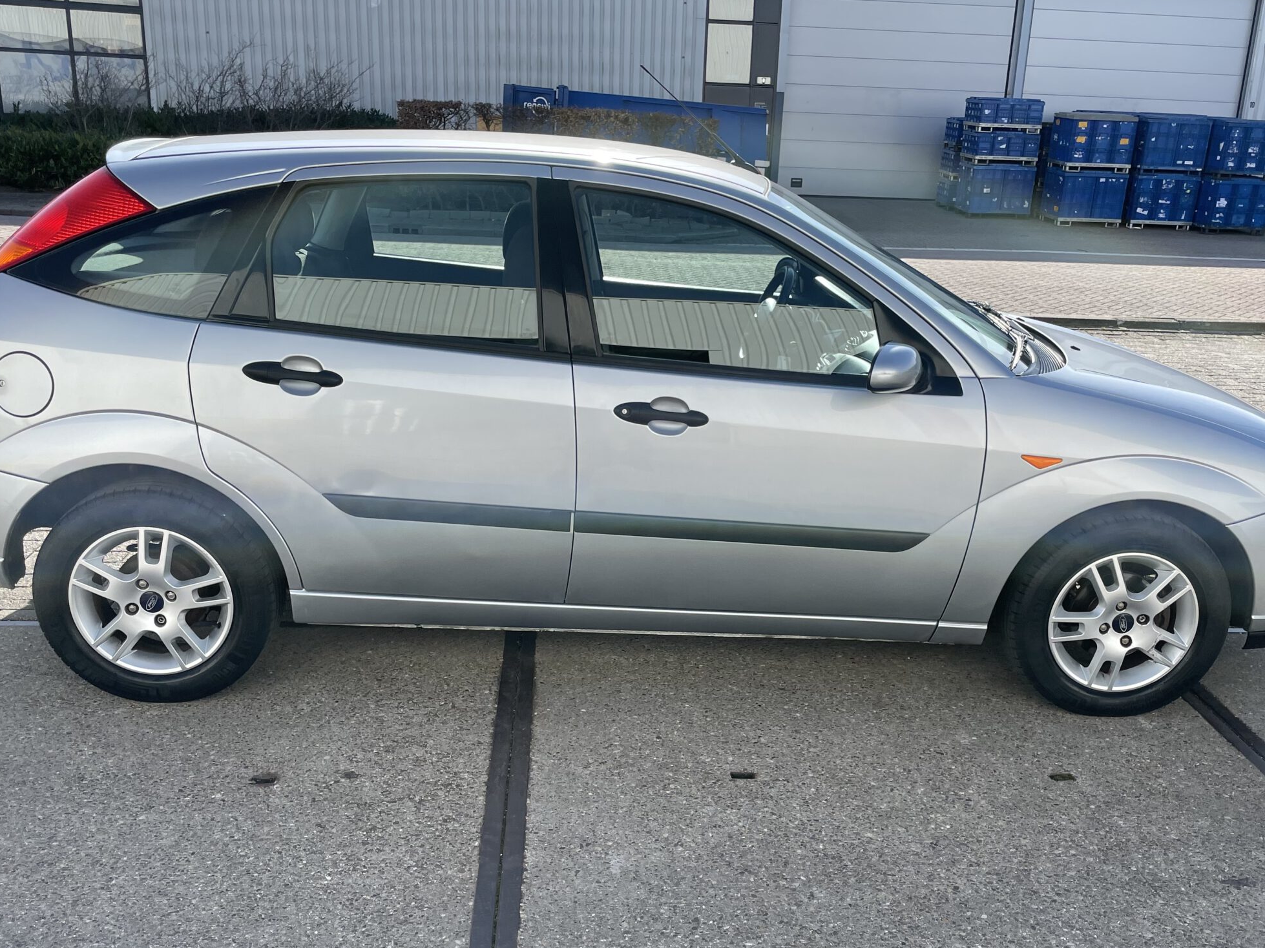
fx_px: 1242
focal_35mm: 34
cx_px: 686
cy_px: 543
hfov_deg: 53.9
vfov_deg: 41.7
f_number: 1.6
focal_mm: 4.2
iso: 32
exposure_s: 1/1949
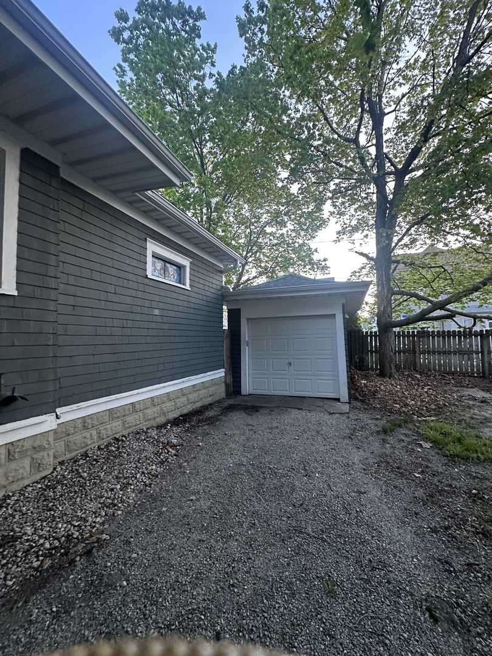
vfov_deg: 102.1
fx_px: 265
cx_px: 246
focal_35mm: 14
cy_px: 328
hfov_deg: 85.7
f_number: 2.2
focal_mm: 2.22
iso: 640
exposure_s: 1/60
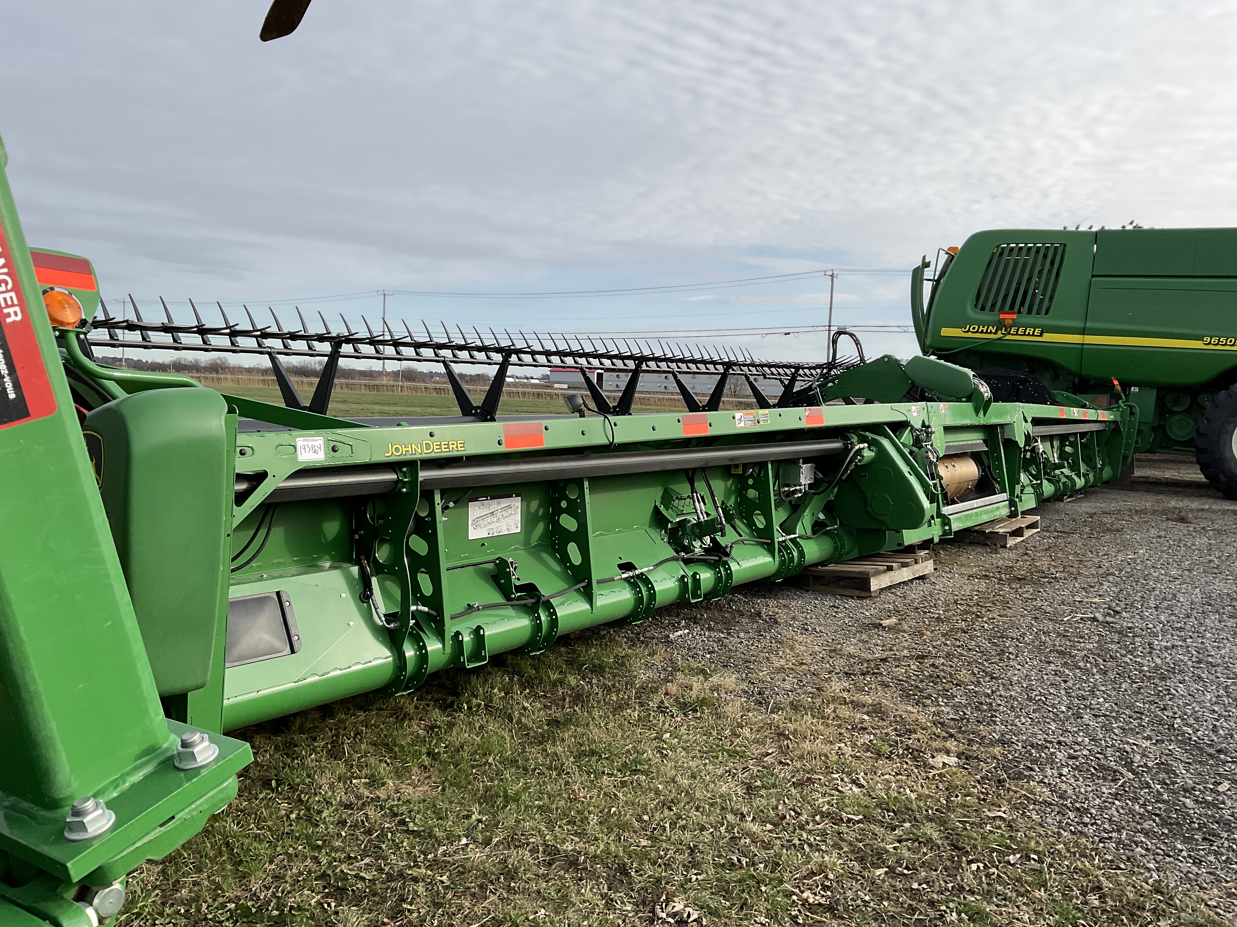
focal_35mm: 29
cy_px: 464
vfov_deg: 48.2
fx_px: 1036
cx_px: 618
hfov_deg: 61.7
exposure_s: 1/1534
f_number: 1.8
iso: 16
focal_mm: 3
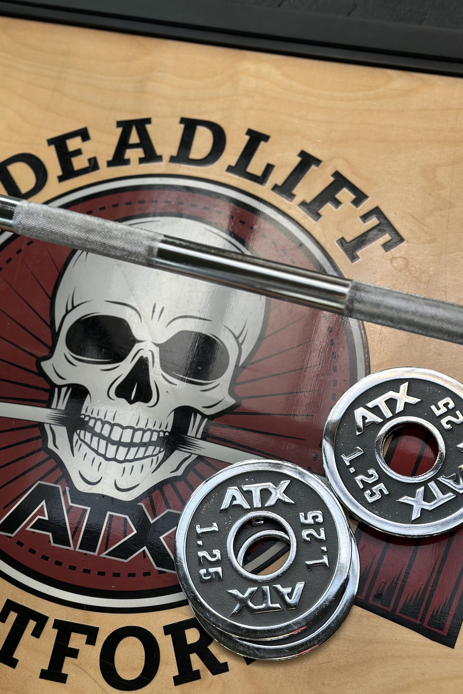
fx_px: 965
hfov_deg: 27.0
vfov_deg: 39.6
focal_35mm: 50
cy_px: 347
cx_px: 252
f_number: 1.78
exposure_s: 1/149
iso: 64
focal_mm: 6.86
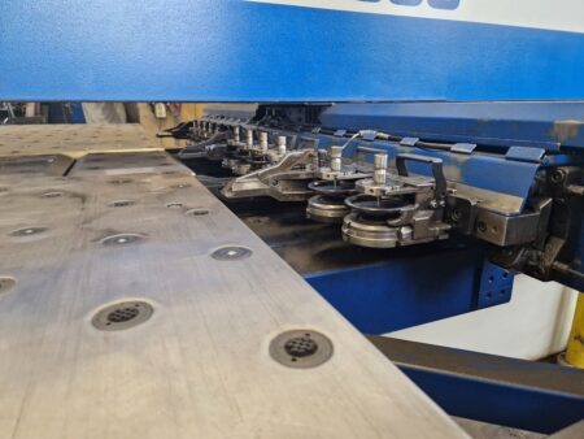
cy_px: 220
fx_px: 388
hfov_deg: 73.9
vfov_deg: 58.9
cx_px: 292
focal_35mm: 23
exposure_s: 1/100
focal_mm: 5.4
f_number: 1.8
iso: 500
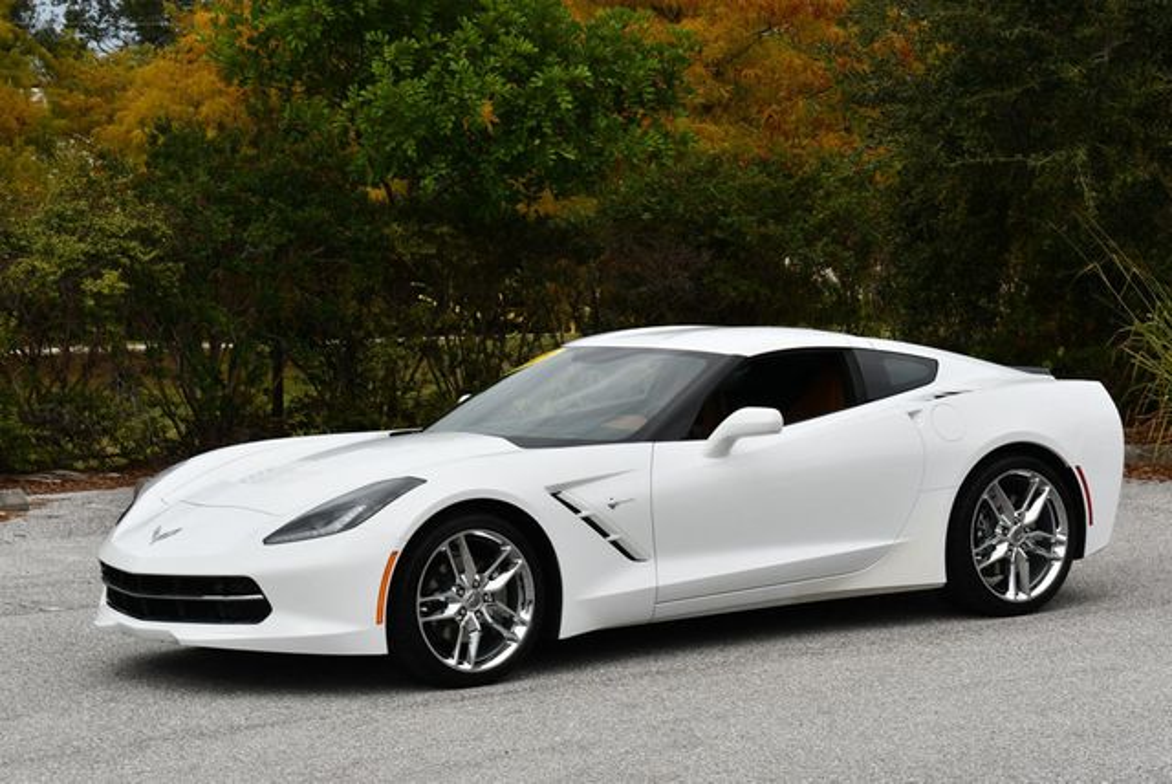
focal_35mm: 110
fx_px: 3584
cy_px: 392
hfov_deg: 18.6
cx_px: 586
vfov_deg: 12.5
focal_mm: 55
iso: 100
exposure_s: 1/250
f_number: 8
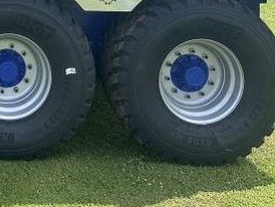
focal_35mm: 70
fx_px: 557
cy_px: -82
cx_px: -38
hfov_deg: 25.4
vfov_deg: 19.0
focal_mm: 6.86
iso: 80
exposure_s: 1/1587
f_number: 1.78
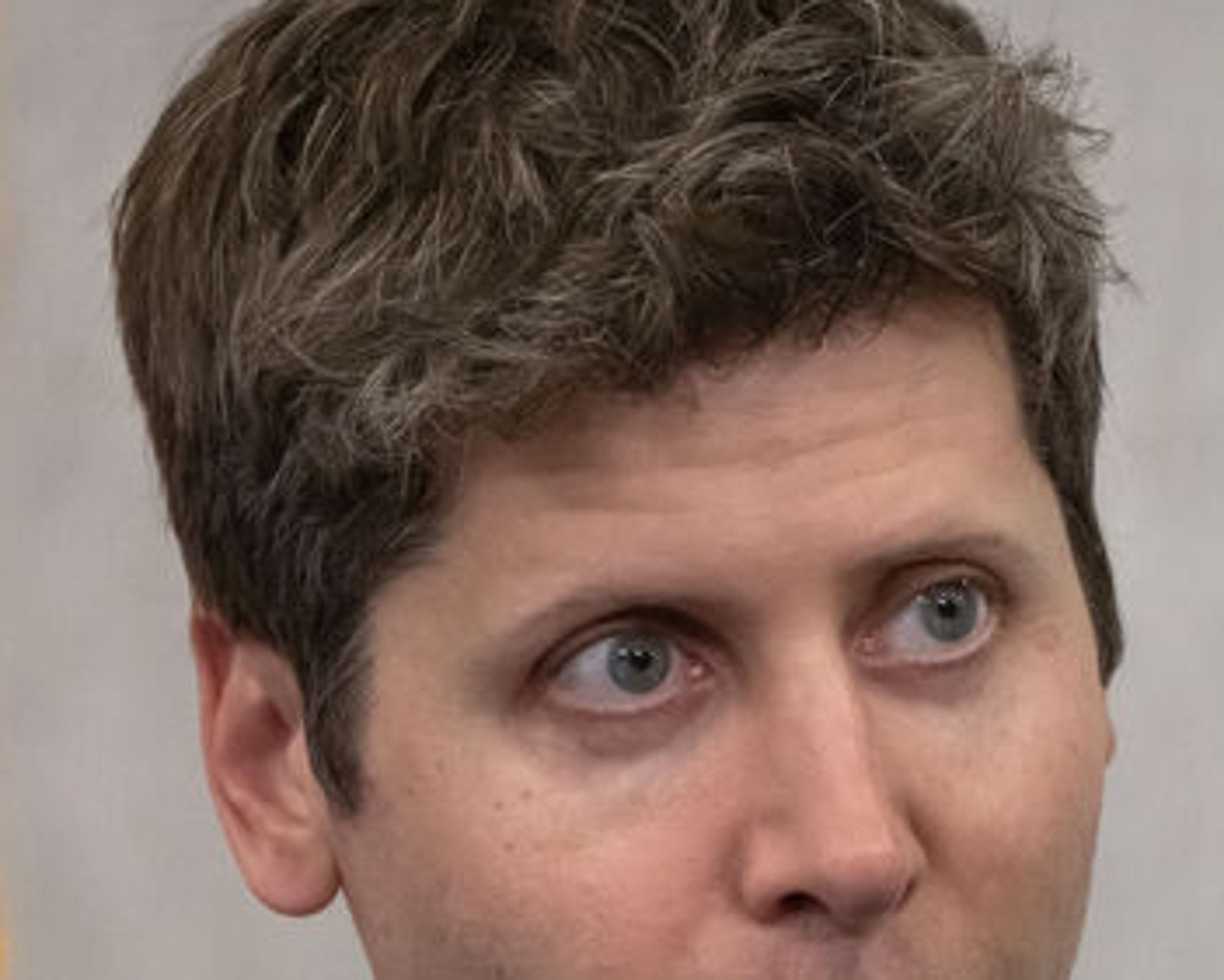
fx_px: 38011
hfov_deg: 1.8
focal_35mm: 1049
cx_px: 778
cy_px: 936
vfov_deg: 1.5
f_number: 5.6
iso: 6400
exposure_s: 1/400
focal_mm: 400
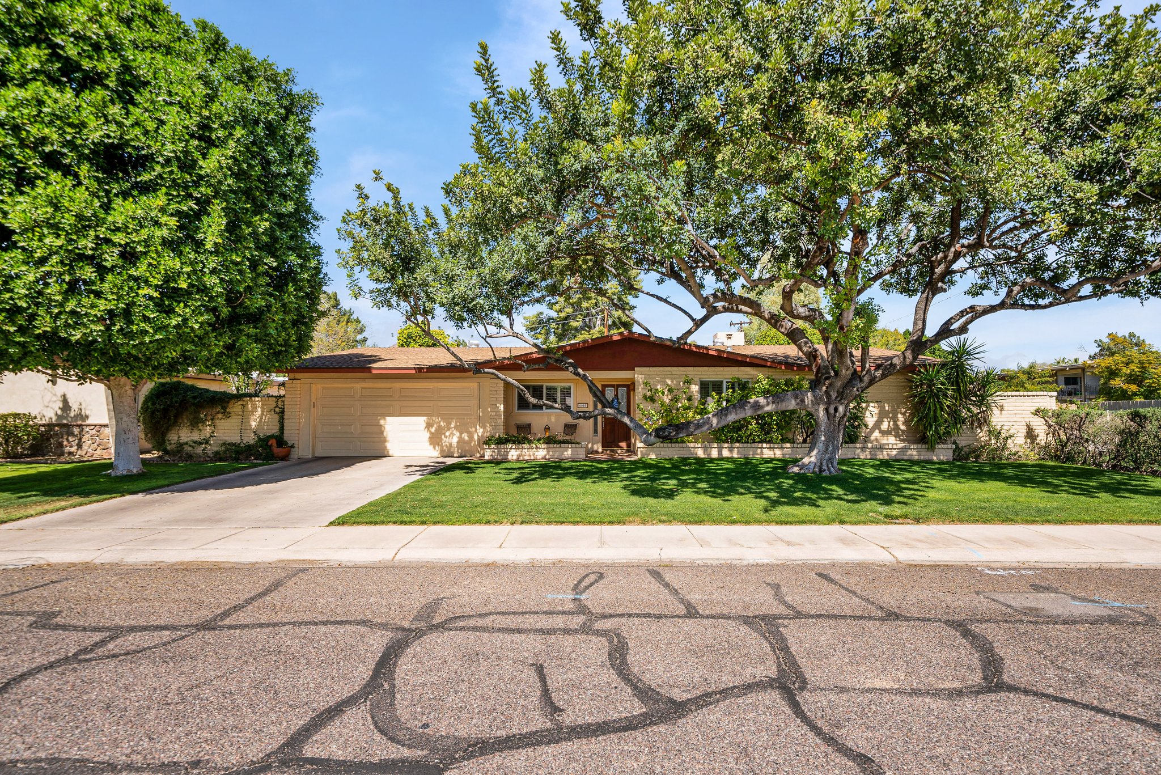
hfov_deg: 93.3
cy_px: 388
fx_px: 548
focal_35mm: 17
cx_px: 580
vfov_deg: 70.5
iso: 80
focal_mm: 17
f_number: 6.3
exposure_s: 1/160
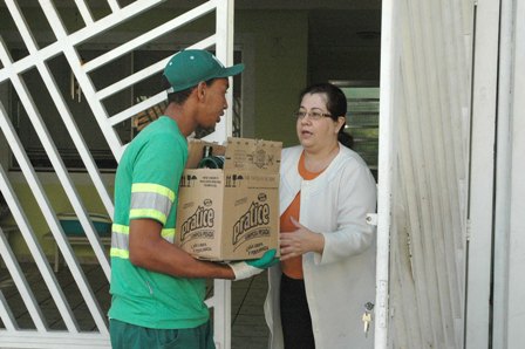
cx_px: 262
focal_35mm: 52
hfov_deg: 37.9
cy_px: 174
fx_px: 765
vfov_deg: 25.7
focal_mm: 35
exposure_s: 1/500
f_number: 8
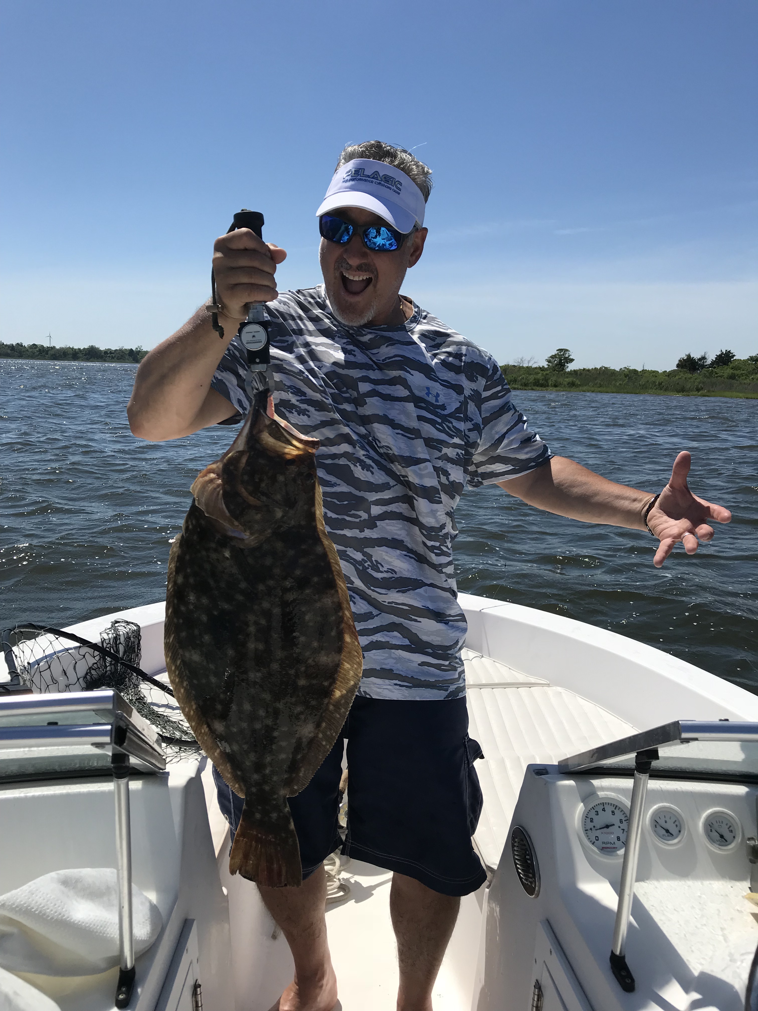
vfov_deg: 63.4
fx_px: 818
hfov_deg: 49.7
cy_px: 506
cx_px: 379
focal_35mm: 28
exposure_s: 1/4367
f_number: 1.8
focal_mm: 3.99
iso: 20
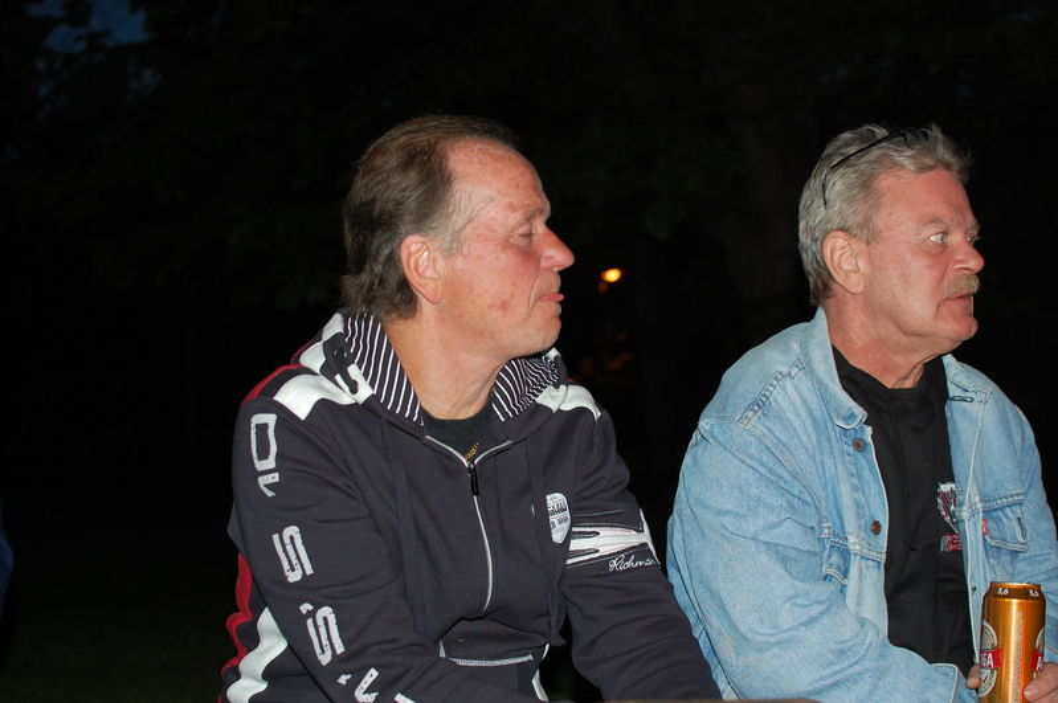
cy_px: 352
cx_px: 529
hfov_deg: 37.9
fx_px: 1541
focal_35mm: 52
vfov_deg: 25.7
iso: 400
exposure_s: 1/60
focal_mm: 35
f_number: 2.8
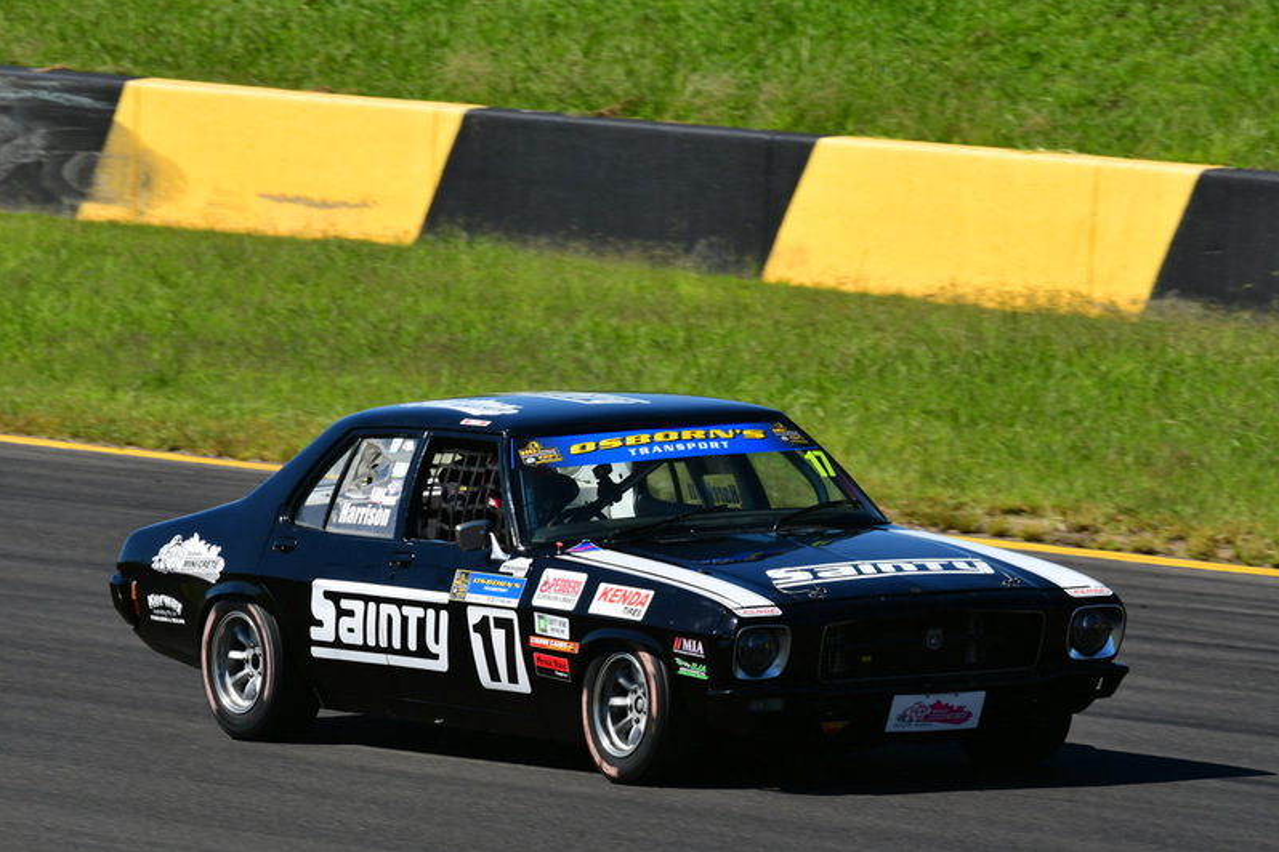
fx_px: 20320
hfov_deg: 3.6
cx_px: 640
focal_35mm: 572
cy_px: 426
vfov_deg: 2.4
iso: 500
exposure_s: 1/640
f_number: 13
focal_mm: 380
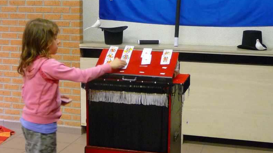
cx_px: 135
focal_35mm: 64
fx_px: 463
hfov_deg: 32.8
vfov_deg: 18.8
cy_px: 60
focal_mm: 6
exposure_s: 1/13
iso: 400
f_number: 3.7
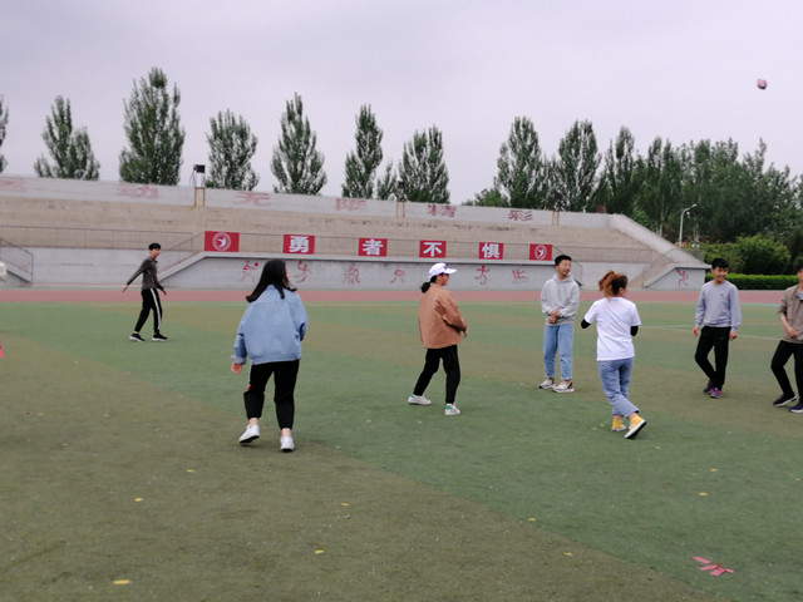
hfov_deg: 45.8
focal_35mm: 41
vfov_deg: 35.1
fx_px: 951
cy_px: 301
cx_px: 402
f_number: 2.2
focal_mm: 3.81
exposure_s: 1/887
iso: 50
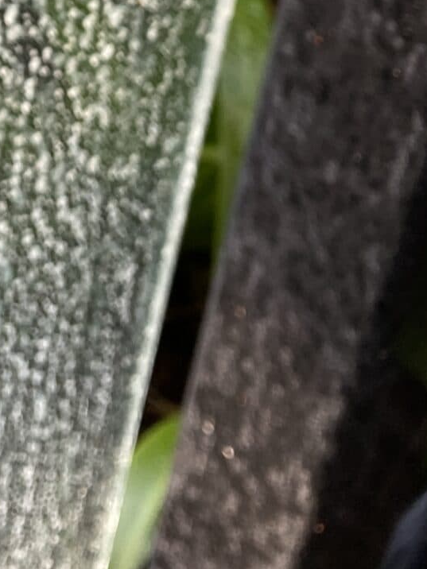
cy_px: -403
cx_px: -313
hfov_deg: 14.3
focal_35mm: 93
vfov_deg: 17.7
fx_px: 1530
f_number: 1.8
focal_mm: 4.25
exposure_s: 1/122
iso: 64
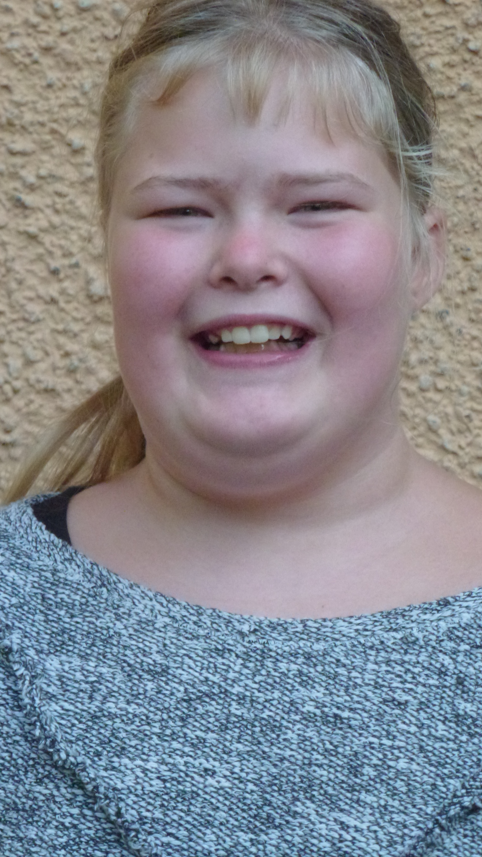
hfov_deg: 7.2
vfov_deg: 12.7
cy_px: 428
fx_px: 3840
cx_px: 311
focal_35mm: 169
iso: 640
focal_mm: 27.7
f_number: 5.3
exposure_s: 1/400
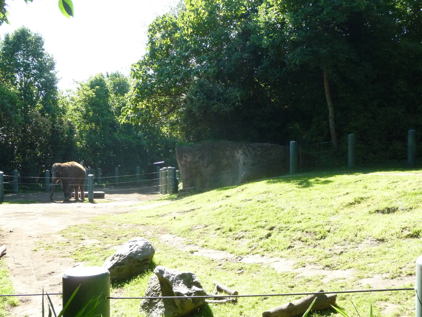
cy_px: 158
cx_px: 211
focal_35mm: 48
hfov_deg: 39.7
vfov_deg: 30.3
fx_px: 585
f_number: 4.2
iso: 400
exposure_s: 1/500
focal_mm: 8
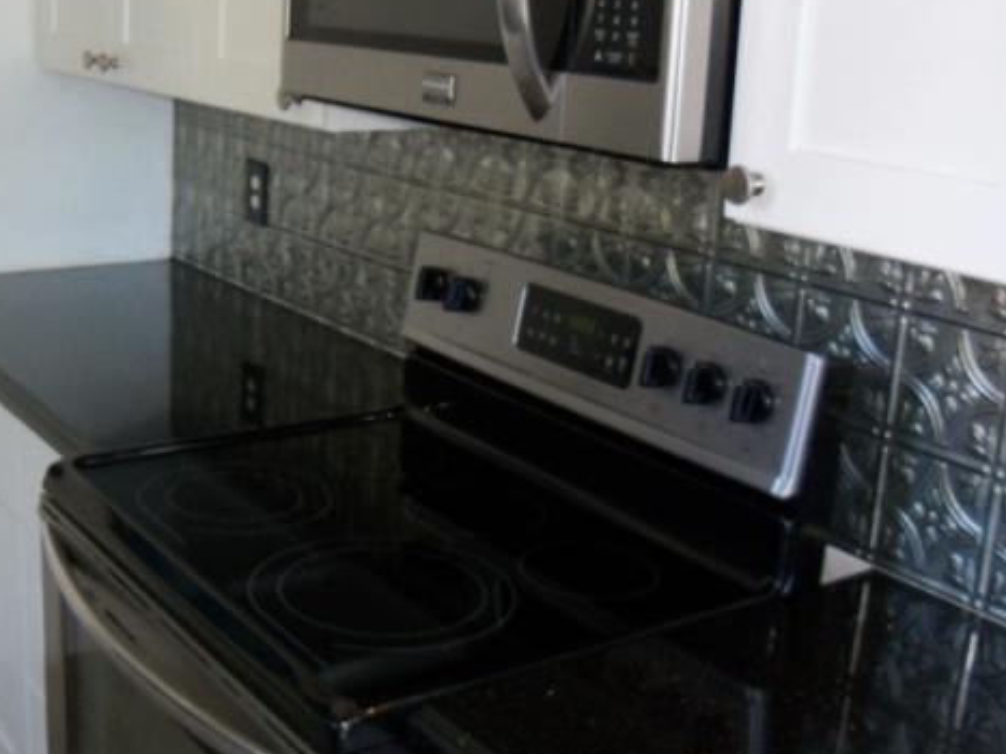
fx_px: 1395
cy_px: 317
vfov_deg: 30.2
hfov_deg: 39.4
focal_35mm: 48
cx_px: 371
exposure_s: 1/30
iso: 200
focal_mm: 6.2
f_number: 3.5
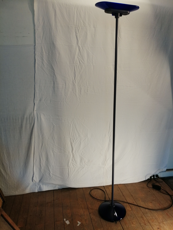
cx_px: 86
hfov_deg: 53.1
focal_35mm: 26
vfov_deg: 67.3
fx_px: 173
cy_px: 115
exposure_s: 1/104
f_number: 1.8
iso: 50
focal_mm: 3.62
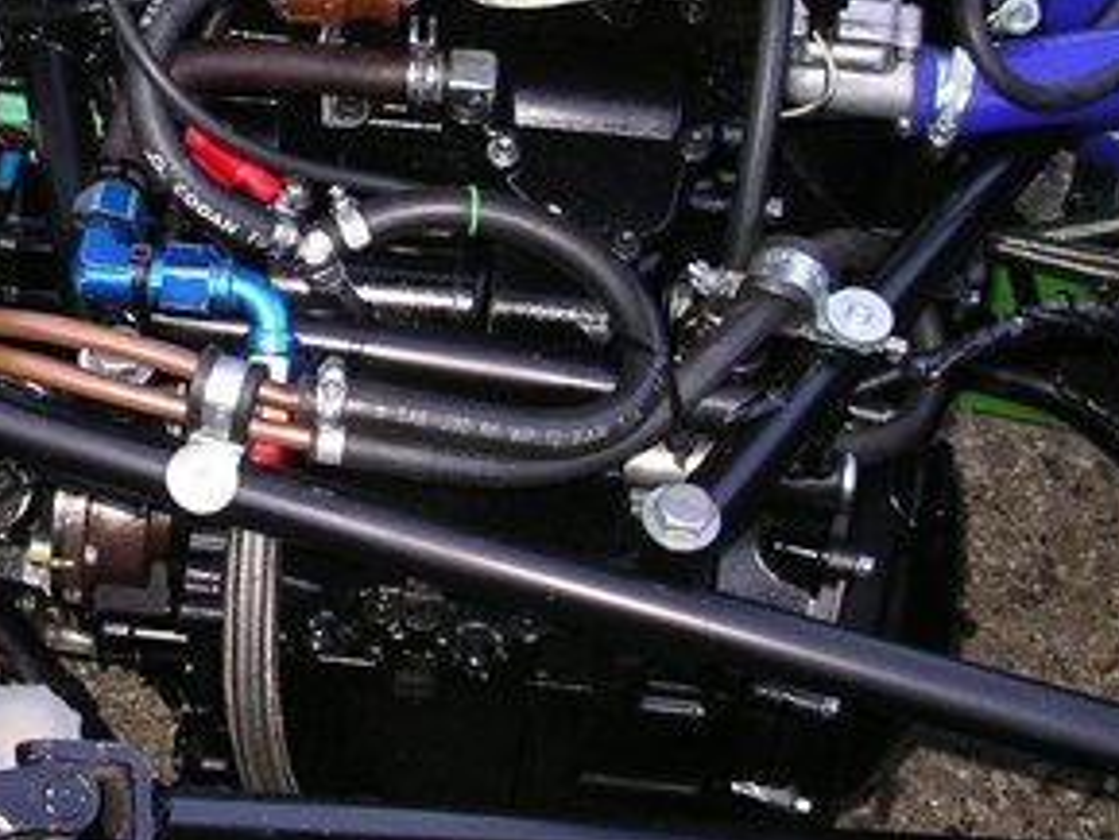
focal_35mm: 82
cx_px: 174
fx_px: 2652
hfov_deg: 23.4
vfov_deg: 18.0
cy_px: 302
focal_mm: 7.8
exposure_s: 1/40
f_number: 2.8
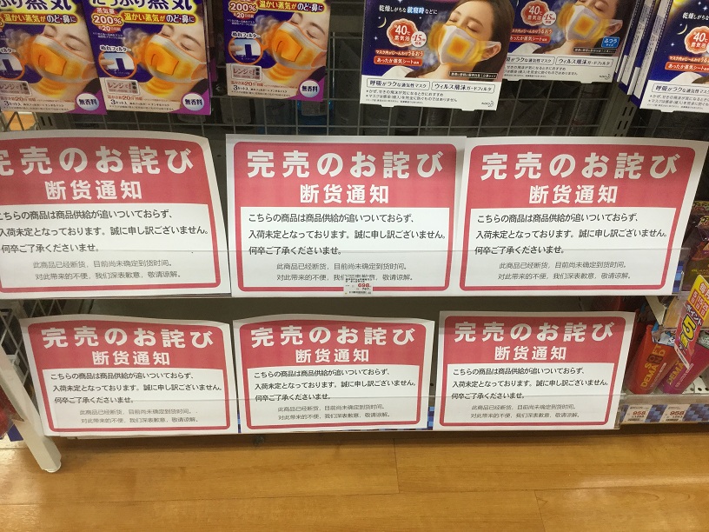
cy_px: 266
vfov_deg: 45.4
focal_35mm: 31
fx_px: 635
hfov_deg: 58.4
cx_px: 354
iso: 50
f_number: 2.4
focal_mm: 3.3
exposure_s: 1/30
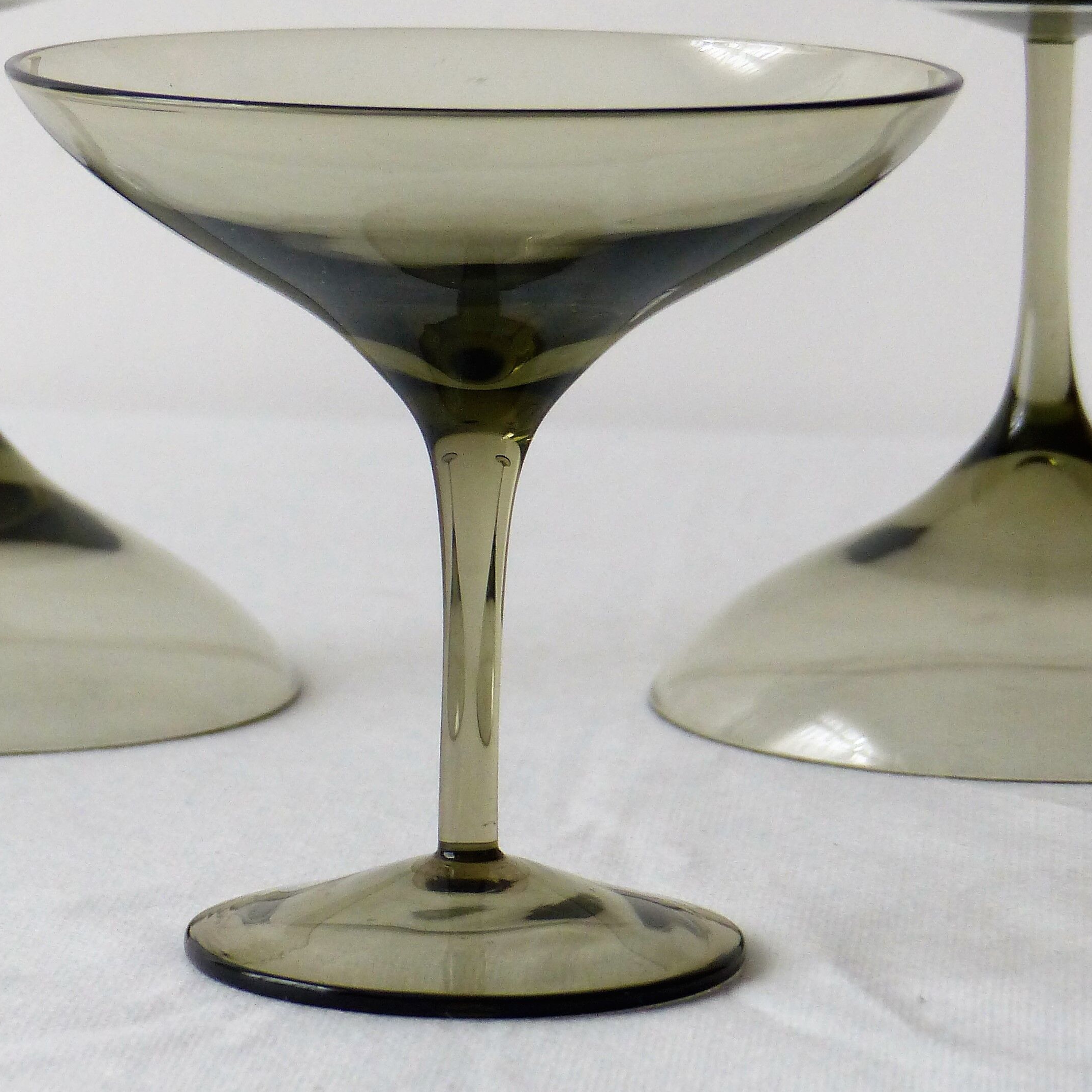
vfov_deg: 9.4
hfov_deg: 9.4
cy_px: 394
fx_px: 6638
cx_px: 434
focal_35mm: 186
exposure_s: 1/60
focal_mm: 18.7
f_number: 2.8
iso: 200
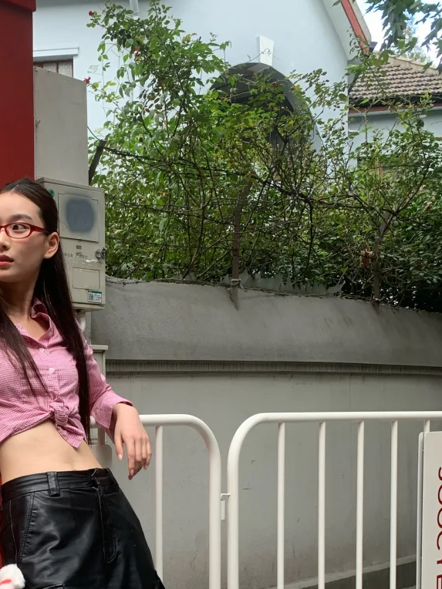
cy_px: 480
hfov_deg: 28.4
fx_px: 834
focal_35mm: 49
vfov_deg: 37.4
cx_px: 35
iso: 50
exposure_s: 1/121
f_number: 1.8
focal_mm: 4.25
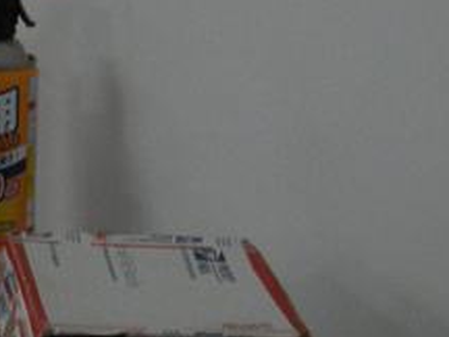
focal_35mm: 232
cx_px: -459
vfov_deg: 6.2
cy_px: 709
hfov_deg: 8.1
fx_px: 3009
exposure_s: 1/40
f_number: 4.2
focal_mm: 8.7
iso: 200
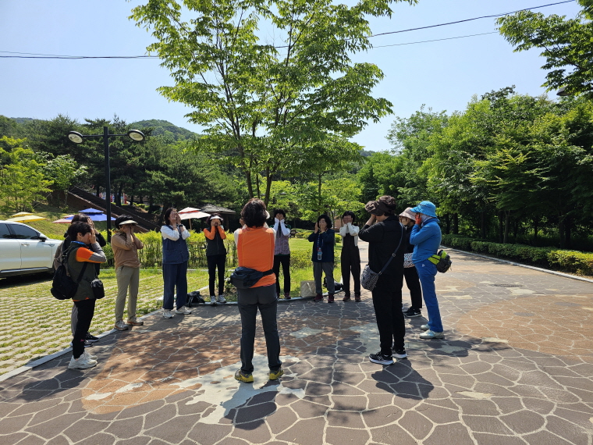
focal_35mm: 23
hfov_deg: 73.9
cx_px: 296
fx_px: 394
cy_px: 222
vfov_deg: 58.9
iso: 10
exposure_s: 1/688
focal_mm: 6.3
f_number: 1.7
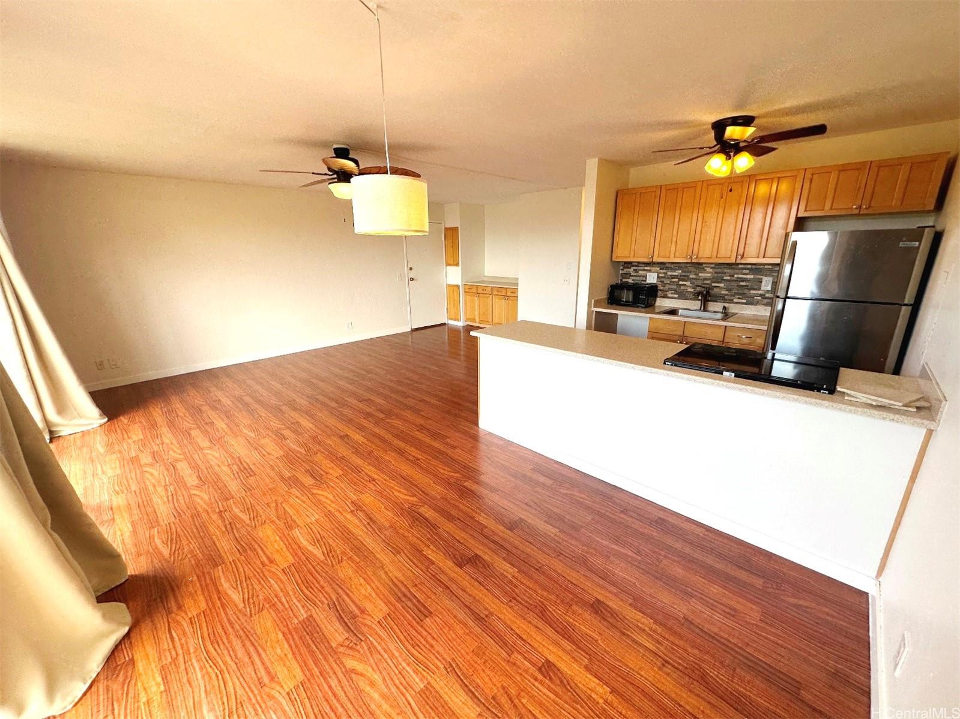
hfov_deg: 102.1
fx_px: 388
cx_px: 480
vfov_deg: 85.7
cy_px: 360
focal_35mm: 14
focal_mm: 2.22
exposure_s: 1/120
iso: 64
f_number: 2.2
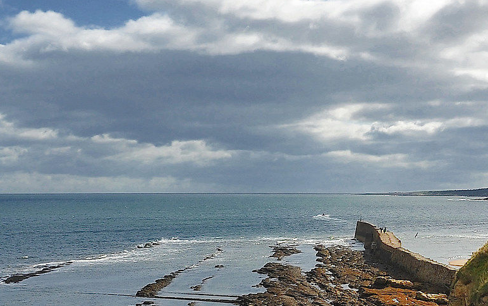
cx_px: 482
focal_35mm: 76
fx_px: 1011
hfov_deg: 25.8
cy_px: 290
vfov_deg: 16.9
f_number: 9
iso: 320
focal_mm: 24
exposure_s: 1/800
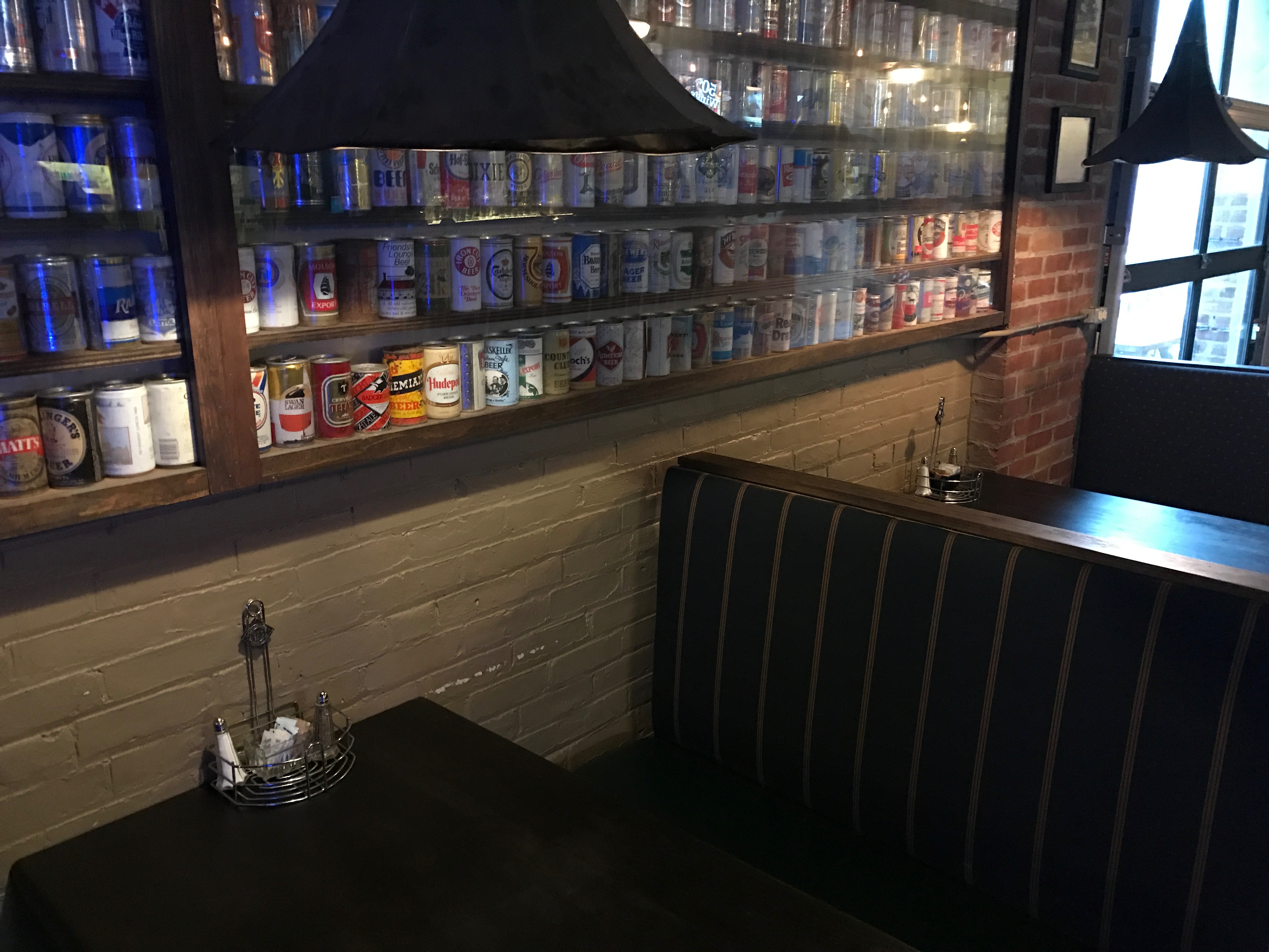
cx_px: 634
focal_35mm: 28
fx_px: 1026
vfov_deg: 49.7
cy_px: 476
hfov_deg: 63.4
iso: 100
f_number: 1.8
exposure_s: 1/4
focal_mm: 3.99
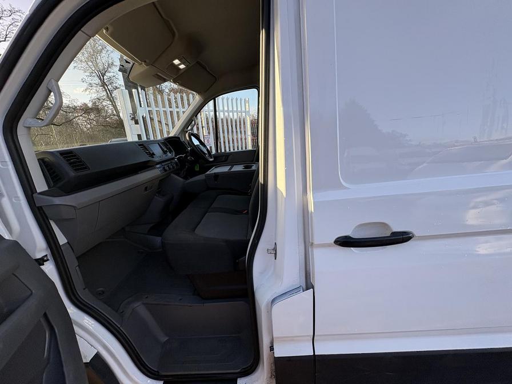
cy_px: 192
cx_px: 256
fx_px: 207
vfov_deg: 85.7
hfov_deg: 102.1
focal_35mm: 14
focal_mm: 2.22
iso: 40
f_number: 2.2
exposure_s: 1/220
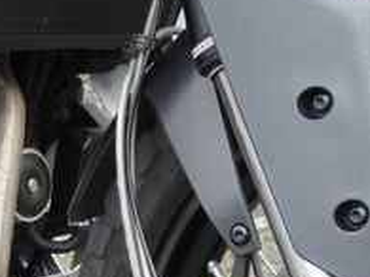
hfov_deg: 13.8
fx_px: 1506
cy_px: 275
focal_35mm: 141
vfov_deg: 10.4
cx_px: 19
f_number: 3.7
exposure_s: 1/80
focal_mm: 7.8
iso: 200
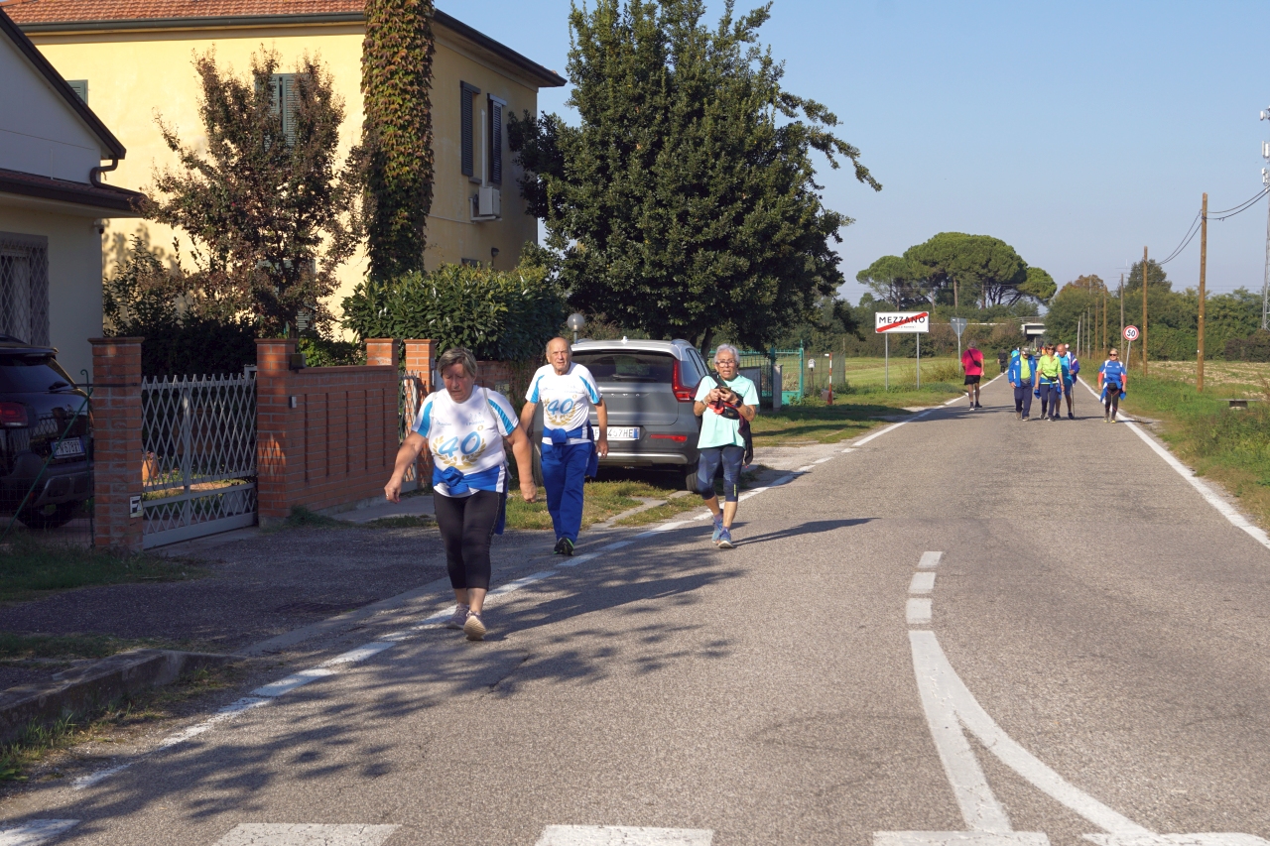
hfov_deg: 33.4
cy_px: 423
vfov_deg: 22.6
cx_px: 635
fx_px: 2116
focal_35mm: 60
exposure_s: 1/250
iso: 100
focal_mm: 40
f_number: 9
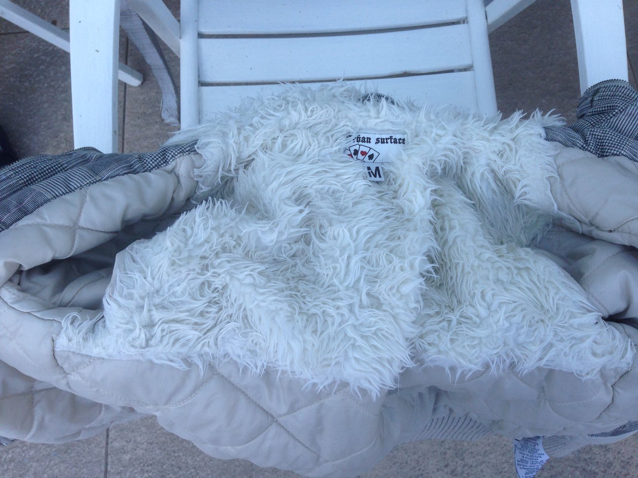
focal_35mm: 33
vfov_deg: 43.0
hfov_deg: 55.3
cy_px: 239
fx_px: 608
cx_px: 319
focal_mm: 4.12
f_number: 2.4
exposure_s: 1/122
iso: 50
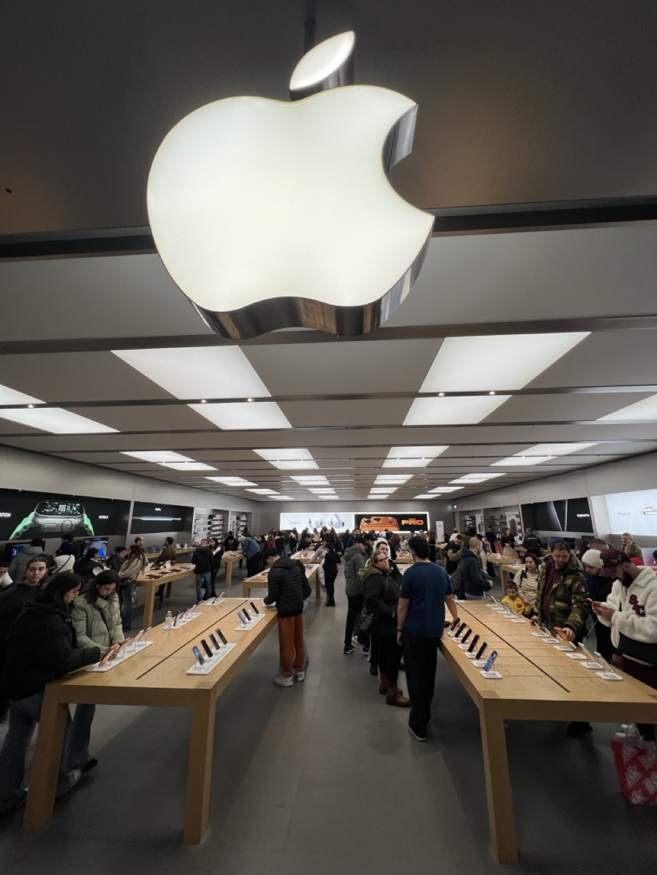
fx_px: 329
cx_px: 328
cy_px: 438
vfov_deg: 106.2
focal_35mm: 13
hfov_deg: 89.9
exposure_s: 1/100
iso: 32
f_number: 1.8
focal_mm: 1.57
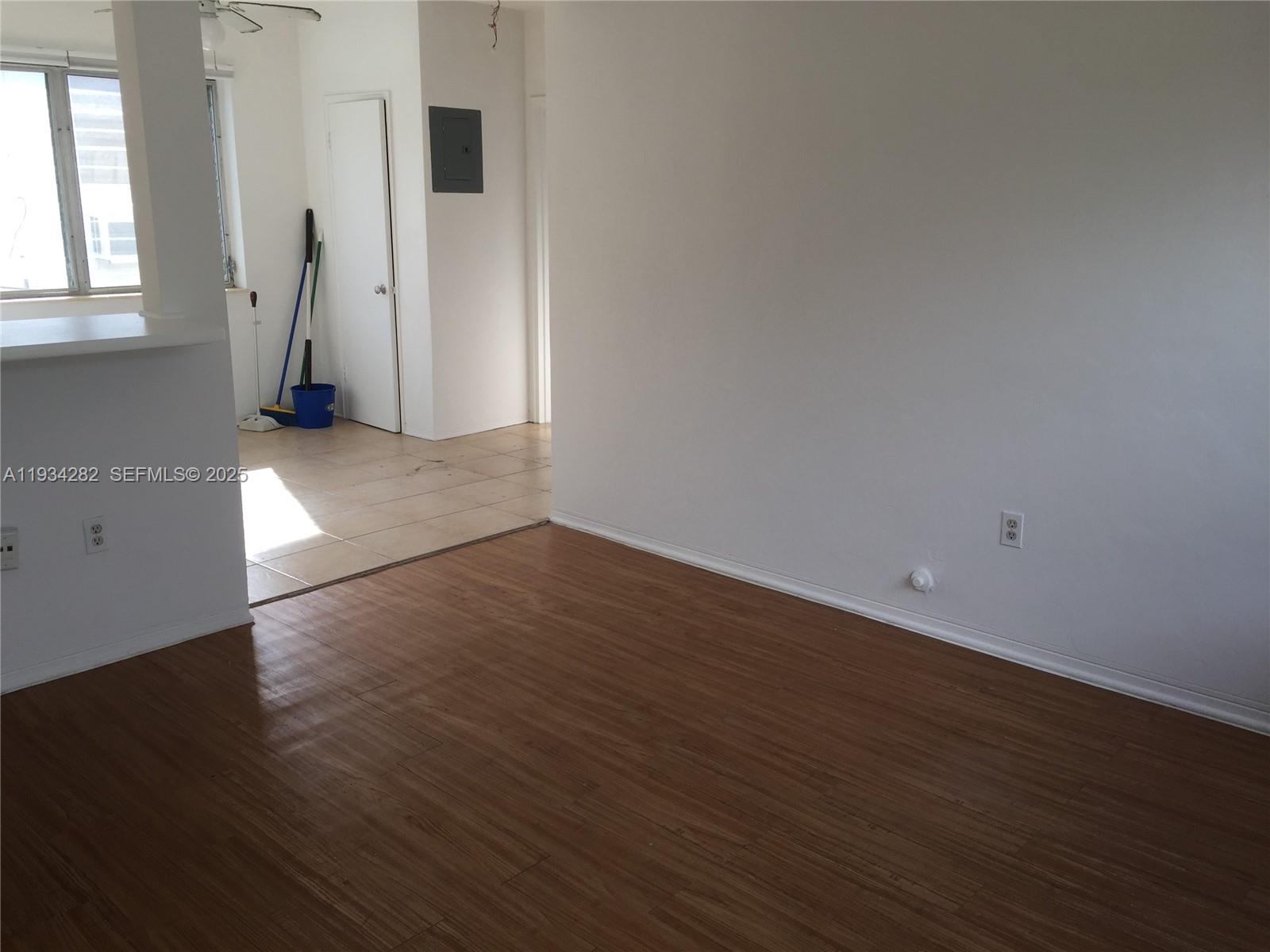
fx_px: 1064
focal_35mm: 29
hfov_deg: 61.7
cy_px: 476
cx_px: 635
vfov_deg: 48.2
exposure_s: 1/217
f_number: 2.2
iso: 32
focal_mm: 4.15
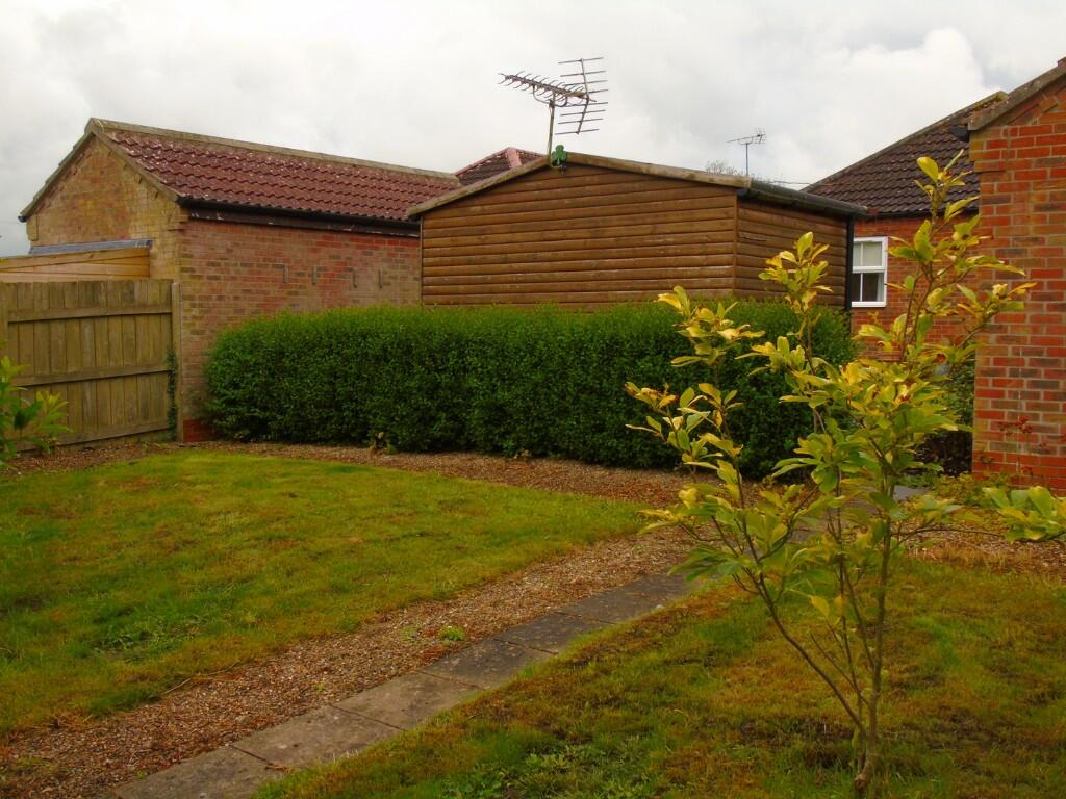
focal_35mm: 34
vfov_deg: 41.8
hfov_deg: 54.0
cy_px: 400
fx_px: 1047
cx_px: 533
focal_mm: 6.1
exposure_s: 1/100
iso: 80
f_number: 3.8
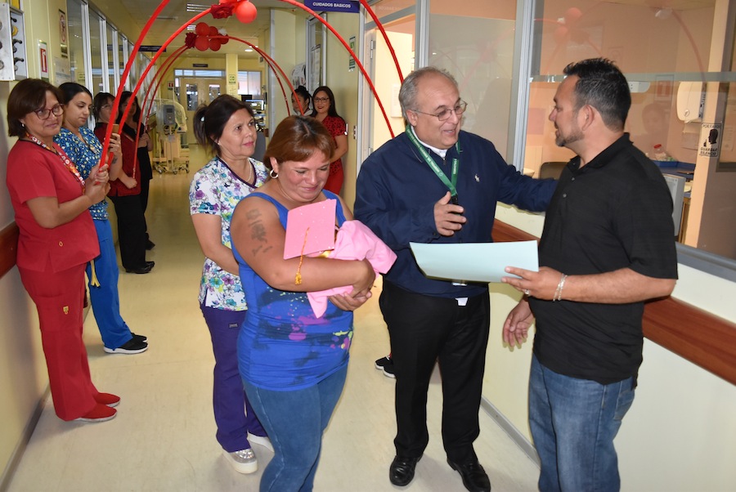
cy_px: 246
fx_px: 553
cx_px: 368
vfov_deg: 48.0
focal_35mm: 27
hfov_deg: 67.3
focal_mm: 18
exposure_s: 1/60
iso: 1400
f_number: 3.5
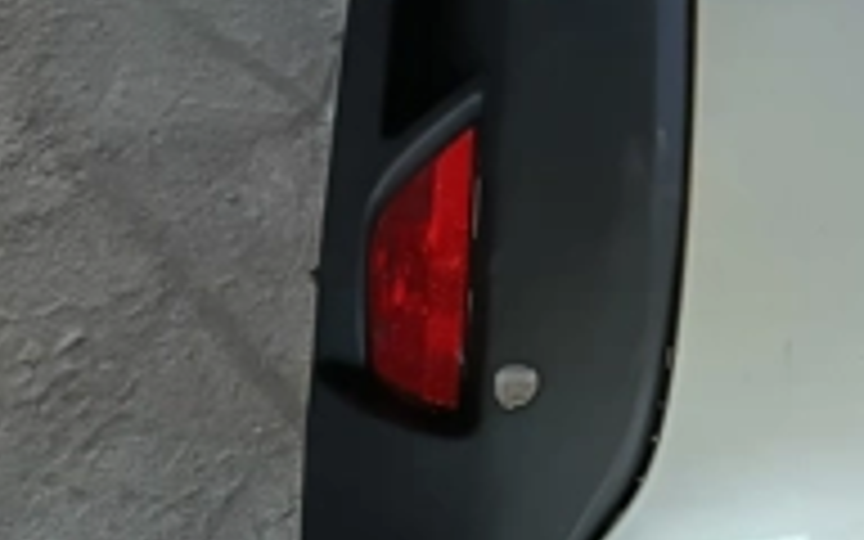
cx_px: 621
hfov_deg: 37.5
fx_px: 1248
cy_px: 292
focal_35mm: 53
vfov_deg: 24.4
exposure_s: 1/33.3
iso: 782
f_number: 1.75
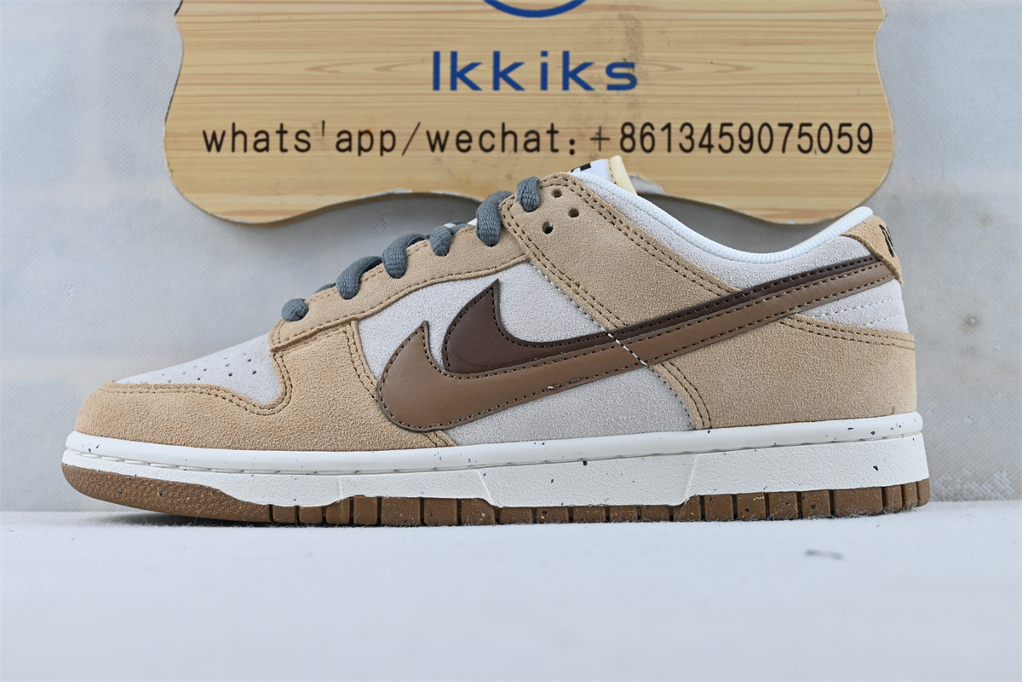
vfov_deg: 24.4
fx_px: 1575
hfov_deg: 35.9
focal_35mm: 56
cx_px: 511
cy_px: 341
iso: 100
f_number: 5.3
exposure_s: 1/50
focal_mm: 37
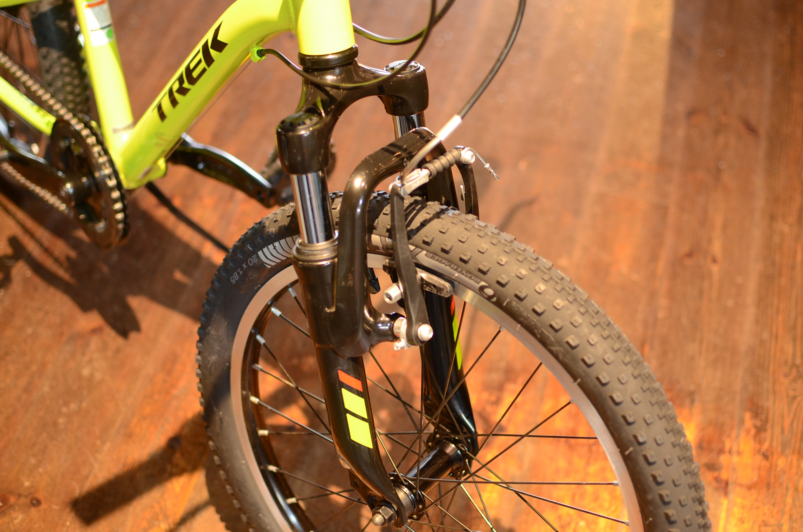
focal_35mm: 52
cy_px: 266
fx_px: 1169
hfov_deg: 37.9
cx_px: 402
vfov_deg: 25.6
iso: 640
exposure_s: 1/30
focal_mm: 35
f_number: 2.5
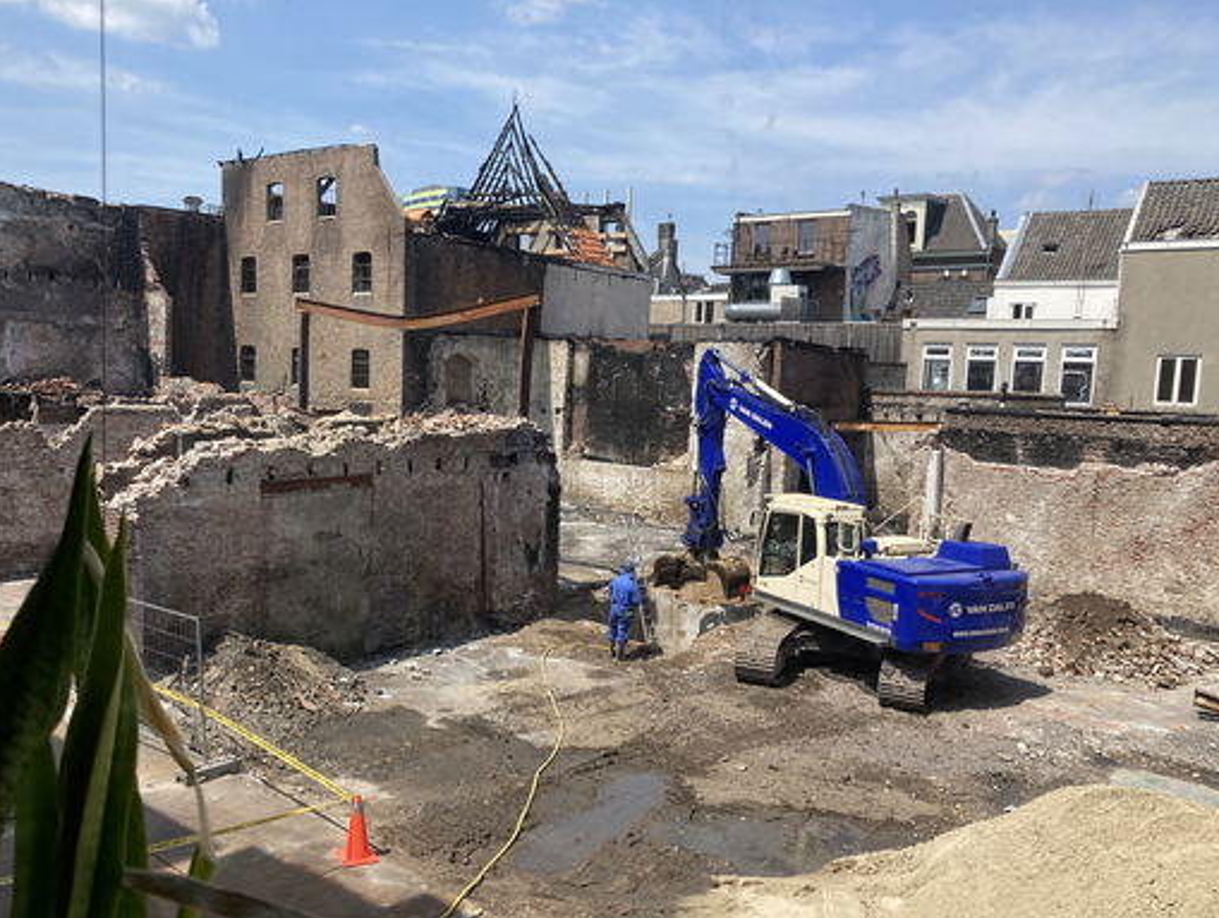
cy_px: 506
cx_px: 558
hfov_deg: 58.2
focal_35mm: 31
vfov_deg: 45.5
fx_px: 1093
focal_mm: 3.99
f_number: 1.8
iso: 20
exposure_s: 1/1279
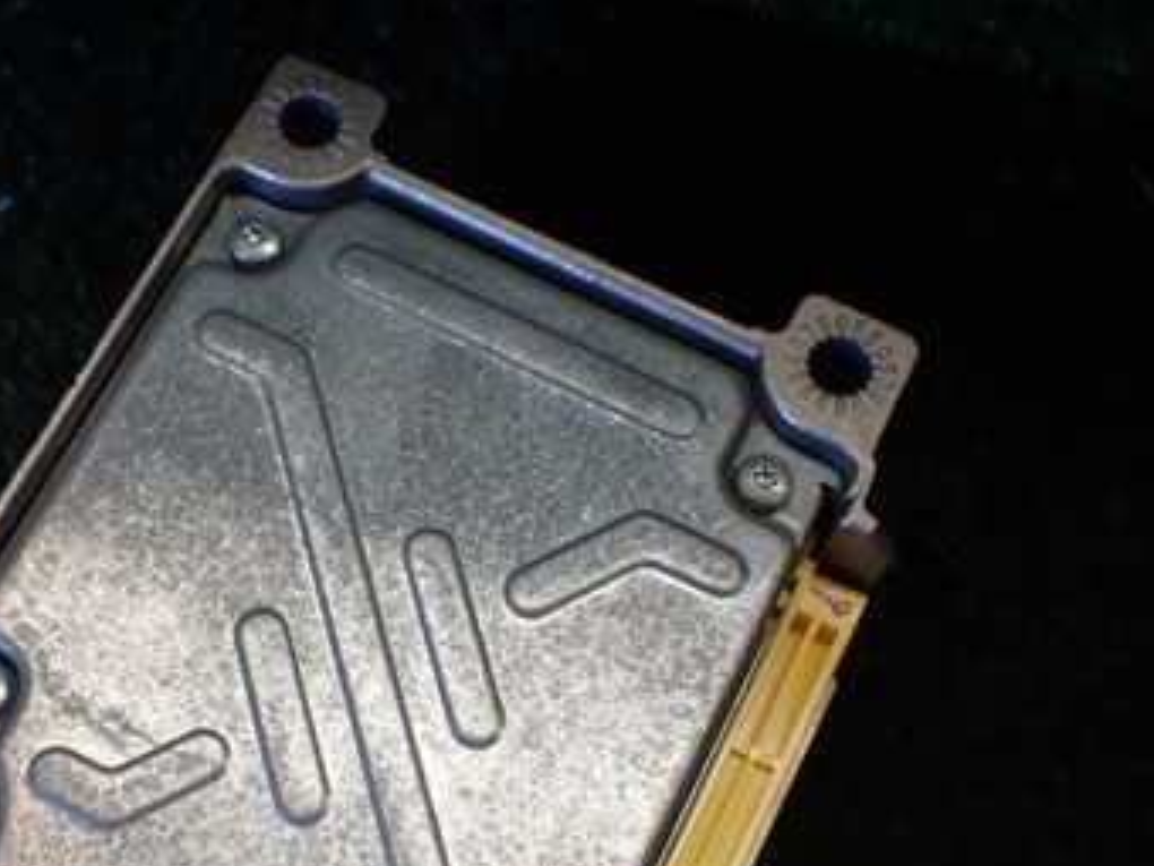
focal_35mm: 53
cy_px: 649
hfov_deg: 36.0
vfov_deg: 27.2
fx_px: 1767
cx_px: 438
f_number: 2.3
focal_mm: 5.4
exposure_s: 1/160
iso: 100
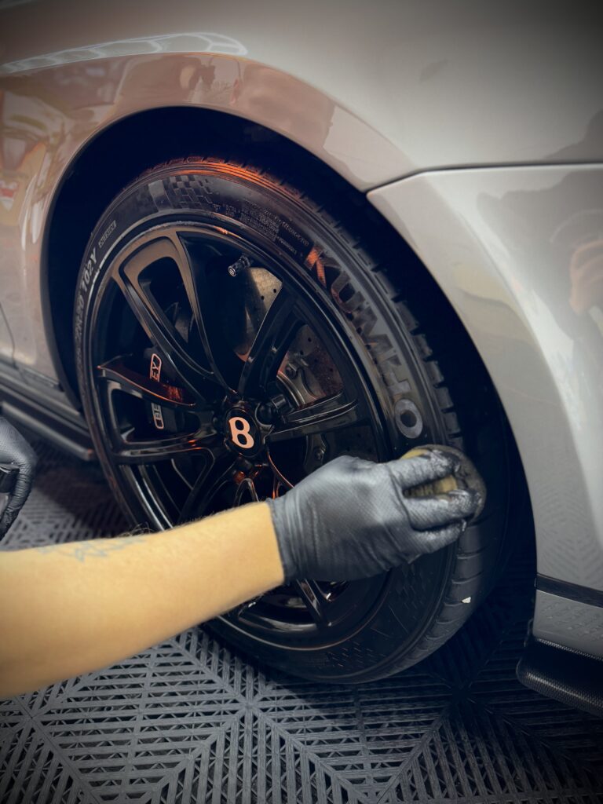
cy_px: 402
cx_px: 302
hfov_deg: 56.8
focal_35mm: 24
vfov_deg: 71.6
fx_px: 557
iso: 400
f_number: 1.78
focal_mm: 6.76
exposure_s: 1/50
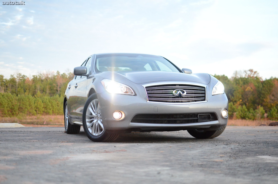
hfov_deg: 37.9
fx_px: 405
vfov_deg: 25.6
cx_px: 139
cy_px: 92
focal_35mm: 52
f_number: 1.8
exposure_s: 1/8000
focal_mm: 35
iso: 3200
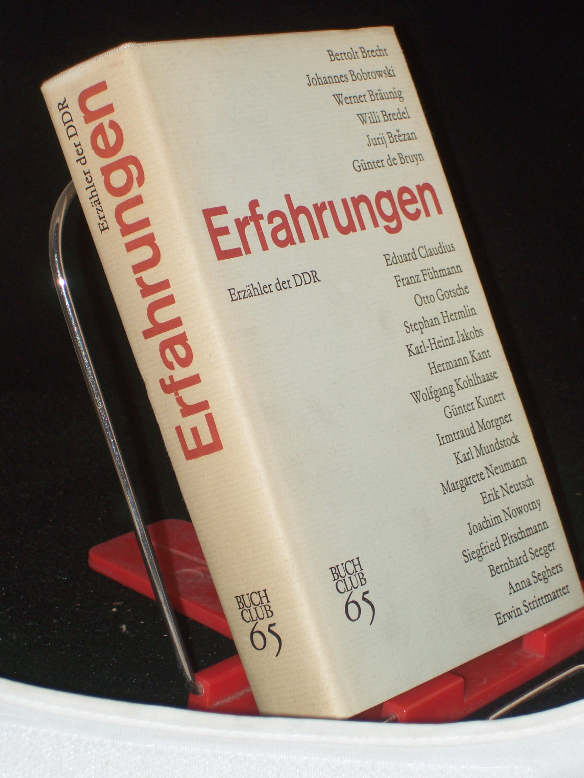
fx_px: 2294
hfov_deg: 14.5
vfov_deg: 19.3
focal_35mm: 102
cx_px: 292
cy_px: 389
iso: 80
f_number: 4.6
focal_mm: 16.8
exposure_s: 1/100
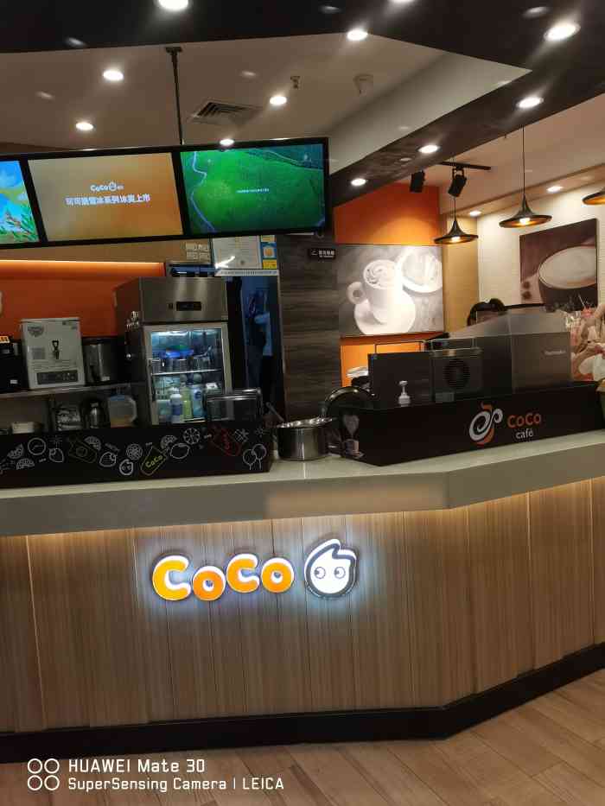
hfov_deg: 51.4
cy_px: 403
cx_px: 302
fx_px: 629
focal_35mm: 27
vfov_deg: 65.3
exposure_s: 1/100
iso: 80
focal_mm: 5.58
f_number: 1.8
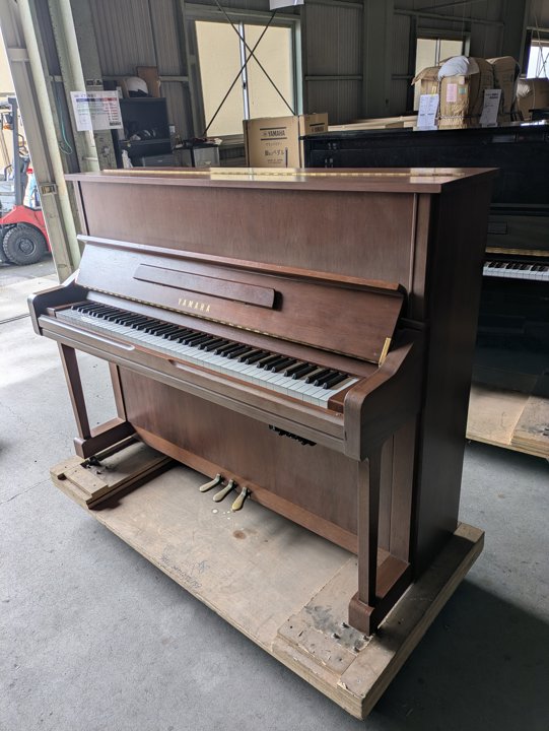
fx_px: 528
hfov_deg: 54.9
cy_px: 366
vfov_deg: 69.4
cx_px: 274
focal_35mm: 25
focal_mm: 5.43
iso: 40
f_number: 1.89
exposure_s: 1/120
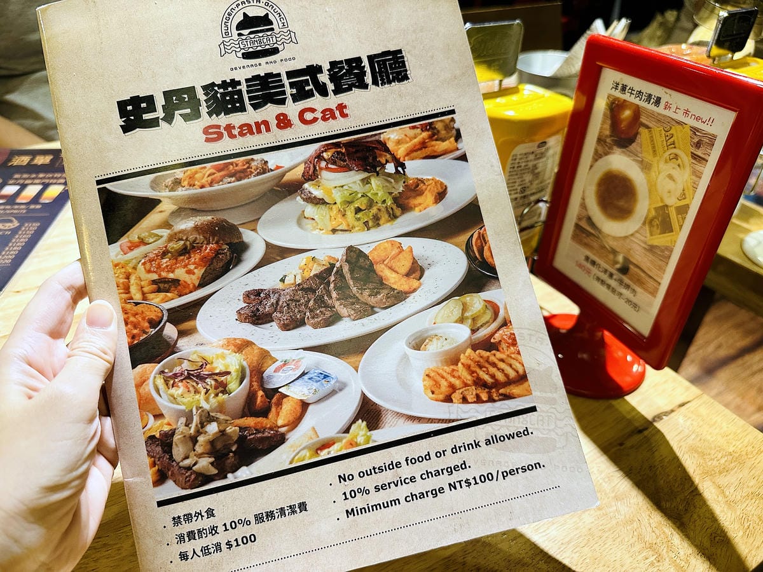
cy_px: 286
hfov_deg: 71.6
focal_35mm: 24
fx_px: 529
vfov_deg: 56.8
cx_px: 382
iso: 320
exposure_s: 1/53
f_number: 1.78
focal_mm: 6.86
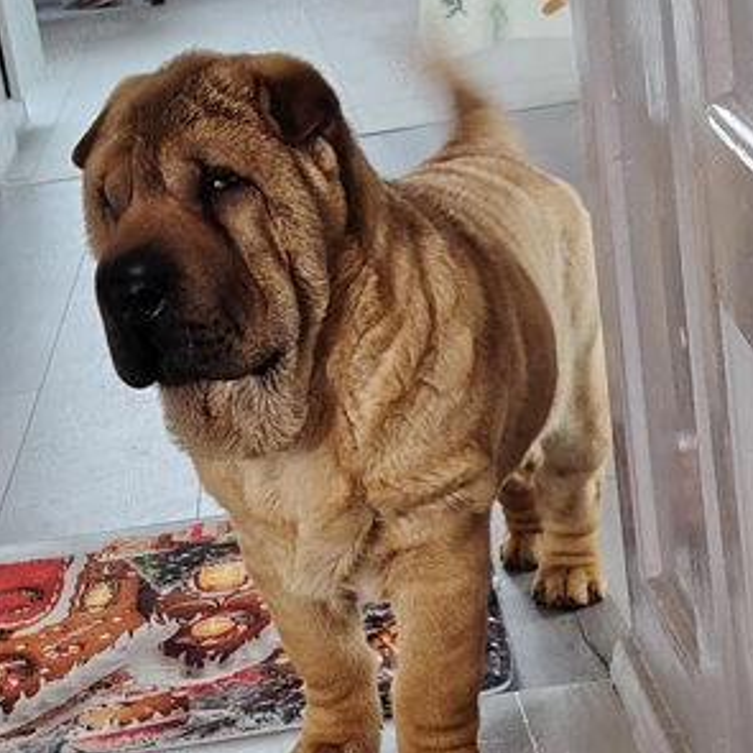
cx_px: 380
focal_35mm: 85
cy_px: 449
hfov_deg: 20.4
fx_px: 2092
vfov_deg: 20.4
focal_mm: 5.25
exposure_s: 1/50
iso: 1506
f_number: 1.75
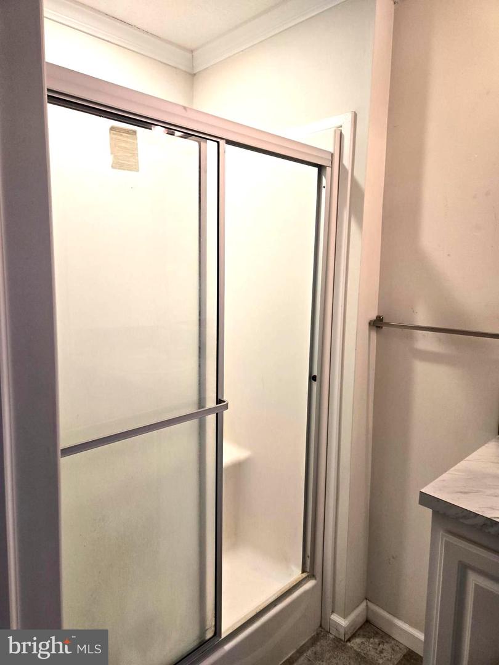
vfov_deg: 73.9
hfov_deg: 58.9
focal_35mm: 23
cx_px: 250
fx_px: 442
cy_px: 332
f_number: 1.8
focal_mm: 5.4
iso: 125
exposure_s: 1/120
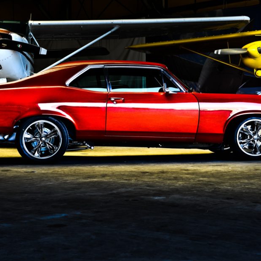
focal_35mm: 67
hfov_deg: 25.7
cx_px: 131
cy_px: 129
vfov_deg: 25.7
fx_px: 572
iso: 100
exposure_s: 1/10
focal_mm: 52
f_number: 8
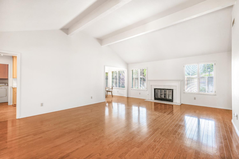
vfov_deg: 73.7
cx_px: 120
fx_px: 106
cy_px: 80
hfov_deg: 96.8
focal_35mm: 16
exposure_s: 1/50
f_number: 4
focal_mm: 16
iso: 400
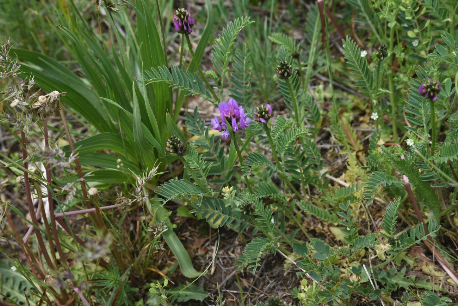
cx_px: 229
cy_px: 153
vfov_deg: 19.5
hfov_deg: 28.8
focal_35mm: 70
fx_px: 891
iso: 200
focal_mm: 70
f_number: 13
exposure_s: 1/125
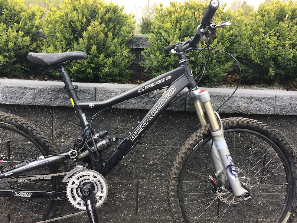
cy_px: 112
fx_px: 249
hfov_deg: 61.7
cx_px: 148
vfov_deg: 48.2
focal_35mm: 29
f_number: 2.2
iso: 32
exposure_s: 1/323
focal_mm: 4.15
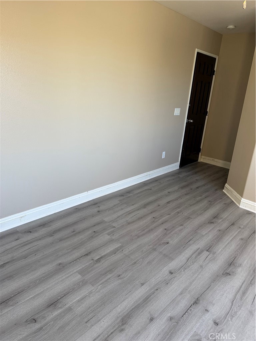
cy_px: 170
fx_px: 237
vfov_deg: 71.6
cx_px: 128
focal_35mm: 24
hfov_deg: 56.8
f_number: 1.78
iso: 160
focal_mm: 6.76
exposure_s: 1/120
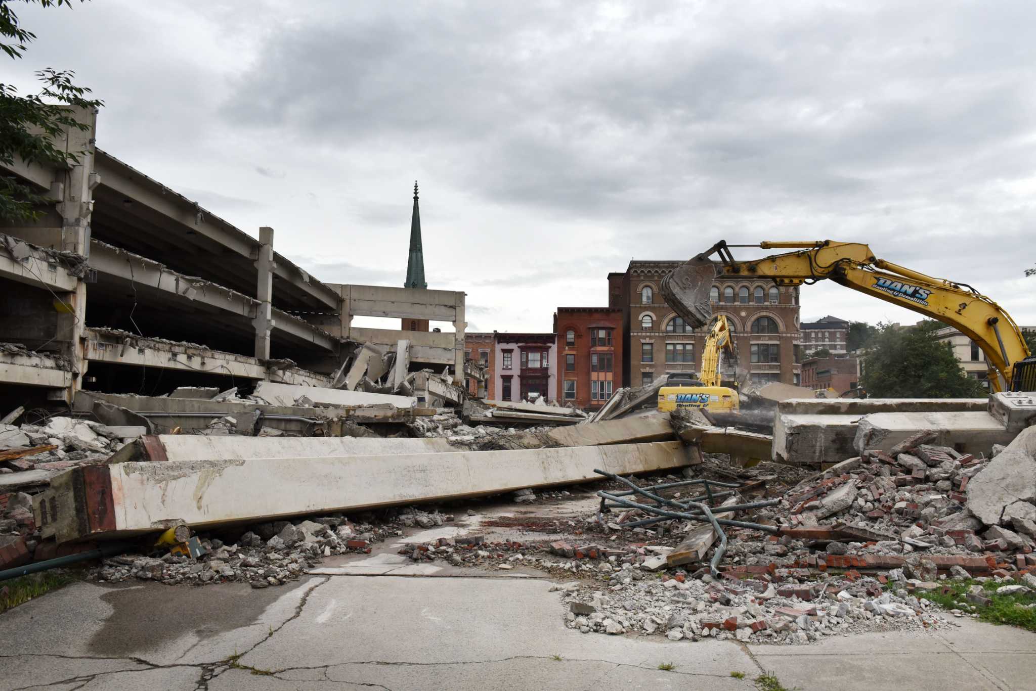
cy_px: 346
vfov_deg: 45.0
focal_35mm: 29
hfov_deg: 63.6
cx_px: 518
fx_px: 835
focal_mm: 29
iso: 1600
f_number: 9
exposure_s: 1/4000
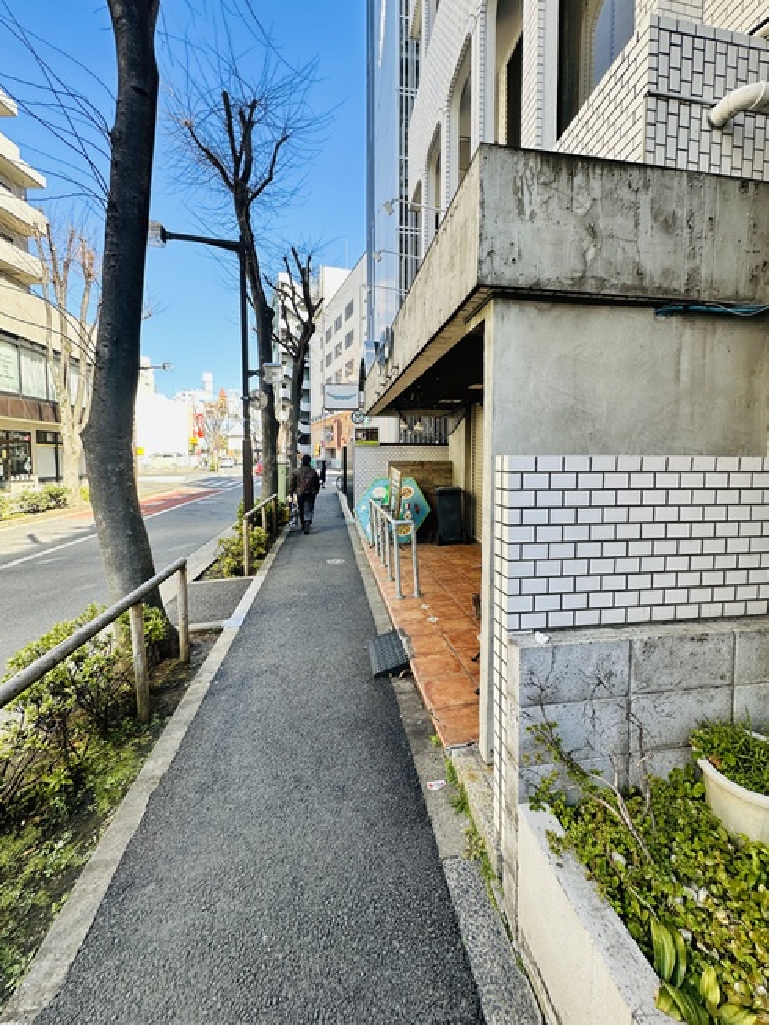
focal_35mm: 15
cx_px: 398
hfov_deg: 81.7
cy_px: 482
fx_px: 444
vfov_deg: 98.0
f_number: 2.2
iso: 40
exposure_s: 1/268
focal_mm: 2.22
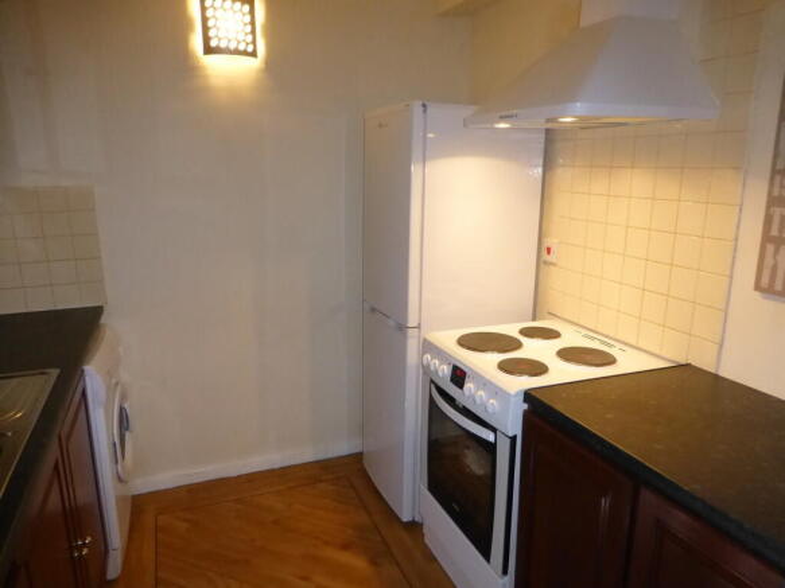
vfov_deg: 56.8
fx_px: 544
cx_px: 392
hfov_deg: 71.6
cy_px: 294
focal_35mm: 24
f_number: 3.3
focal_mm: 4.3
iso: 800
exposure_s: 1/60
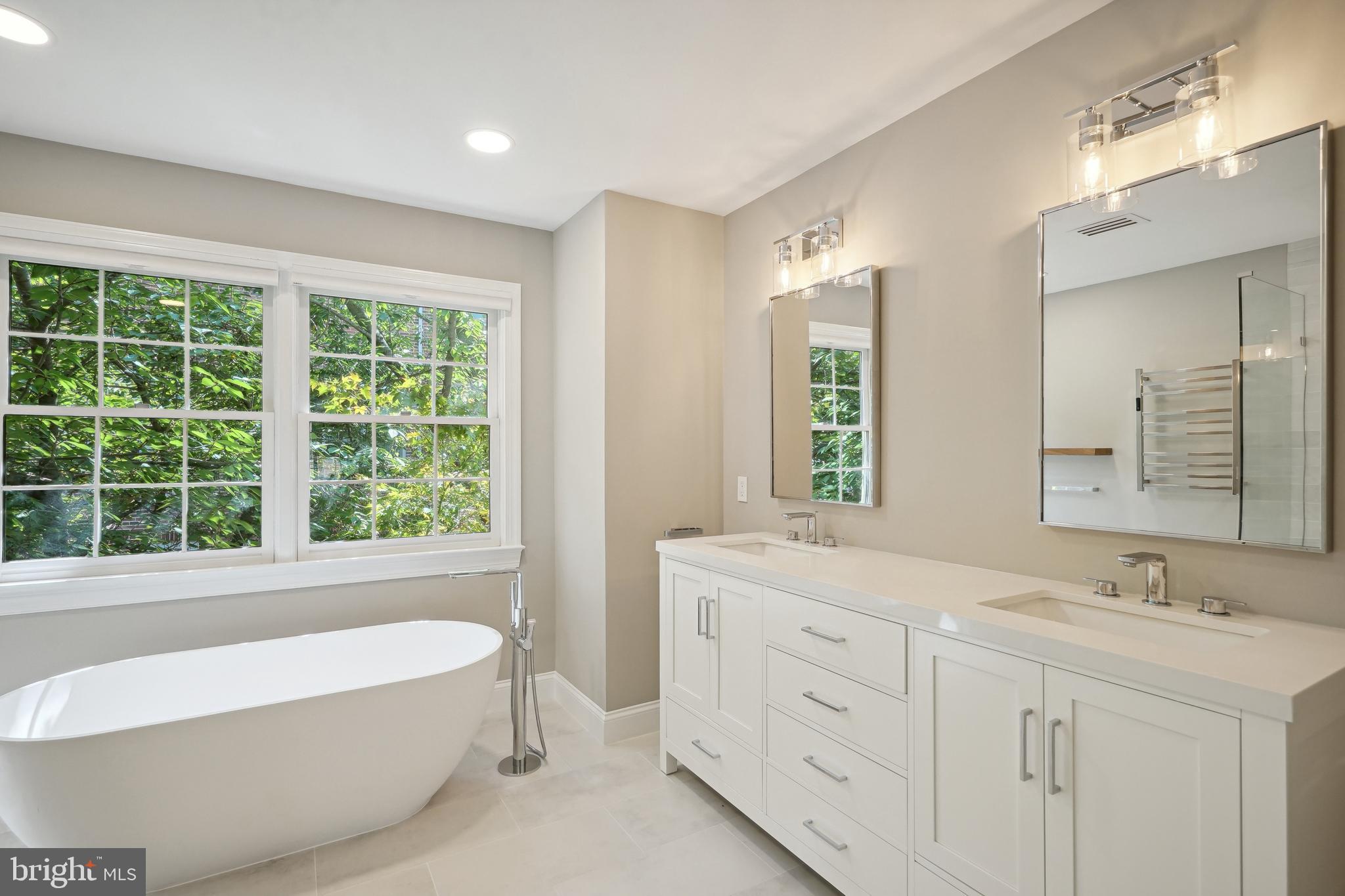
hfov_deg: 96.7
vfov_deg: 73.7
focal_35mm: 16
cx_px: 672
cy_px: 448
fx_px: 598
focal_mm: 16
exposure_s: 1/60
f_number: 9
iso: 640
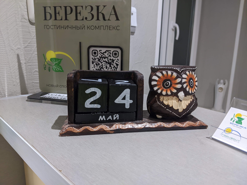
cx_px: 124
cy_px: 92
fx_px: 193
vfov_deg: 51.4
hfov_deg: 65.3
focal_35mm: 27
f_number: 1.8
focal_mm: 4.44
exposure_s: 1/50
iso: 213
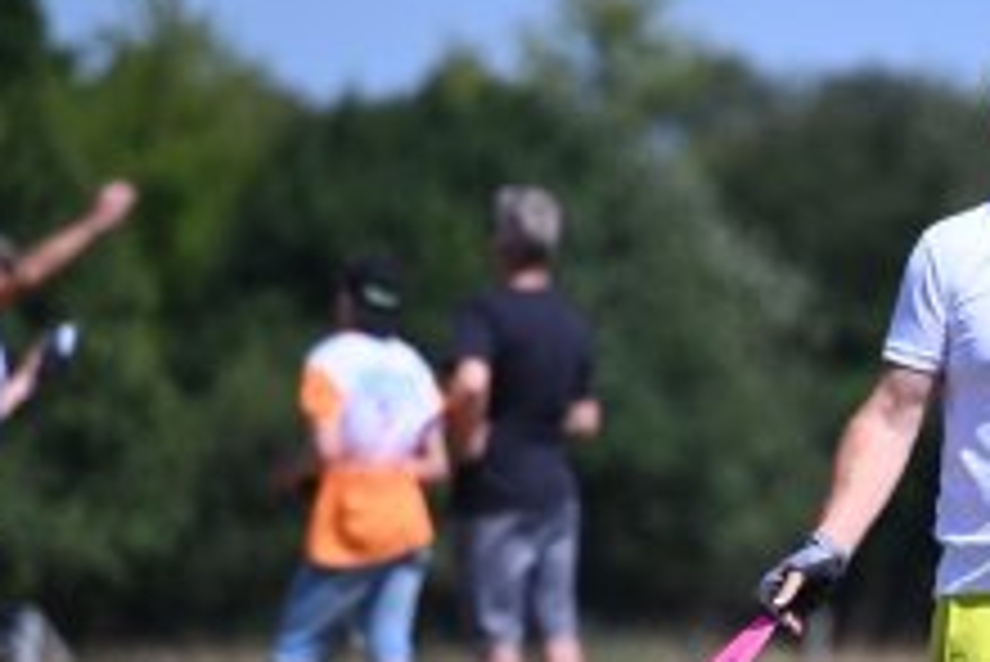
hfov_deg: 2.3
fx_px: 24903
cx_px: 943
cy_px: 644
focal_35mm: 905
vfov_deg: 1.5
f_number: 7.1
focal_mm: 400
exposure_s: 1/3200
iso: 640
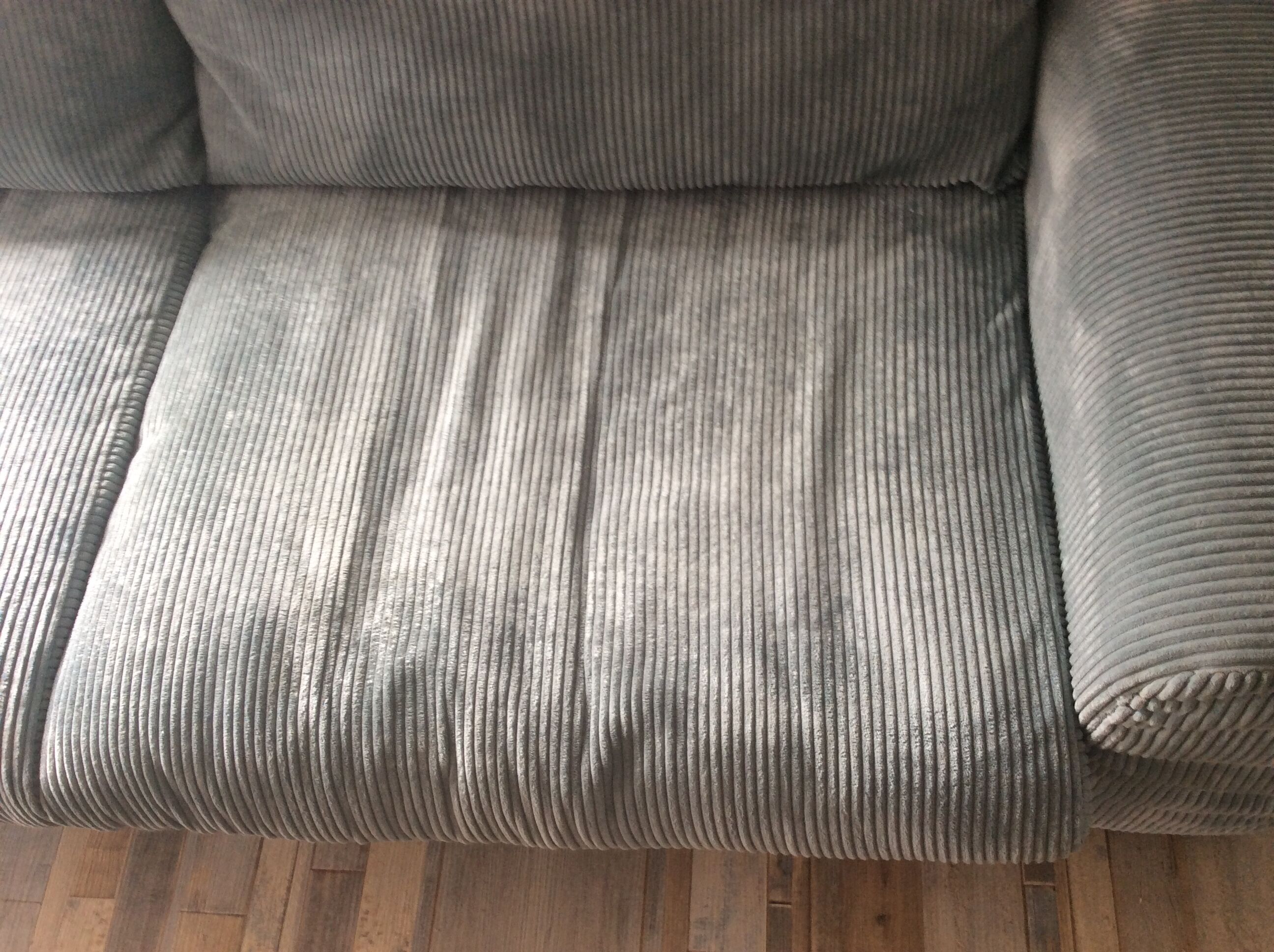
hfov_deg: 56.9
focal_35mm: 32
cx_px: 637
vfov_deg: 44.1
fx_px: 1176
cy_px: 476
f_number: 2.4
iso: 40
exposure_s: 1/25
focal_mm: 3.3
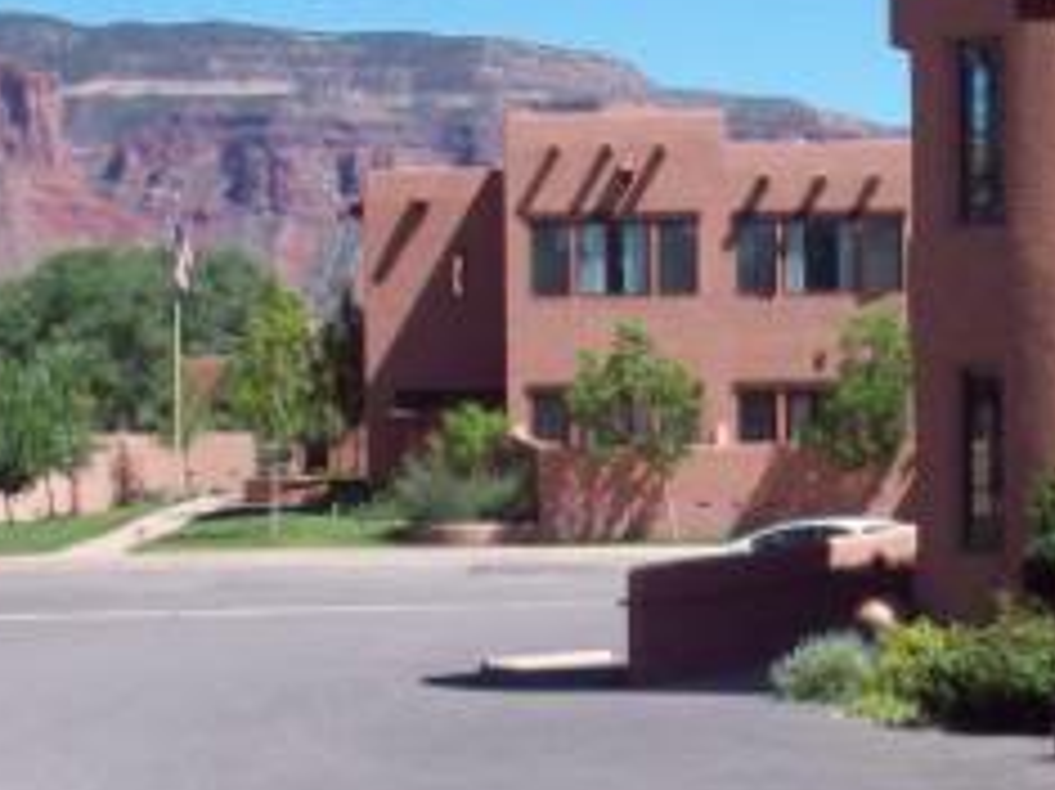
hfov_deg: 15.5
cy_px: 485
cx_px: 934
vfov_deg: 11.7
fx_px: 3838
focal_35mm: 126
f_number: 5.6
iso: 80
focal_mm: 6.2
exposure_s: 1/319
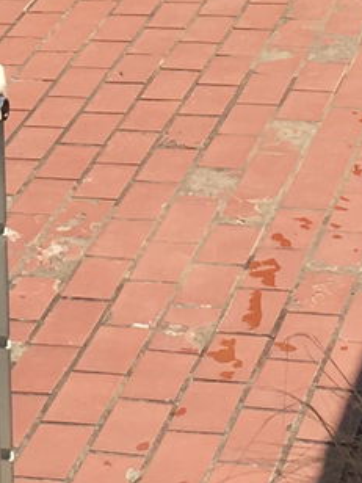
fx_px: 2803
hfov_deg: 7.4
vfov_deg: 9.5
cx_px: 74
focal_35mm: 201
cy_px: -277
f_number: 2.2
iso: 25
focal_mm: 4.15
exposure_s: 1/1479
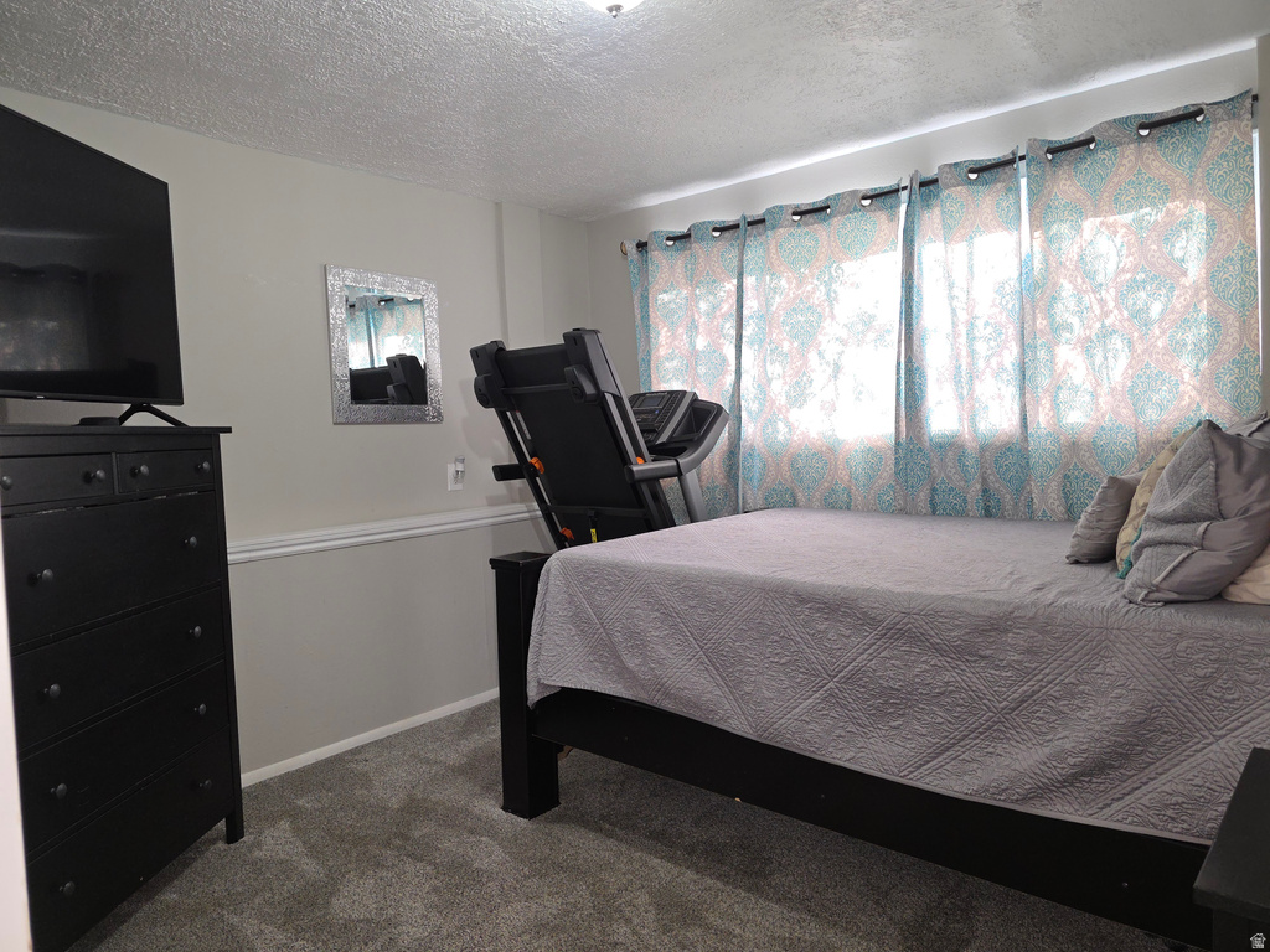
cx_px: 635
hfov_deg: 73.9
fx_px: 844
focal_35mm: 23
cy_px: 476
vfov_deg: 58.9
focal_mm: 6.3
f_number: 1.7
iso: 125
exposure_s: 1/60
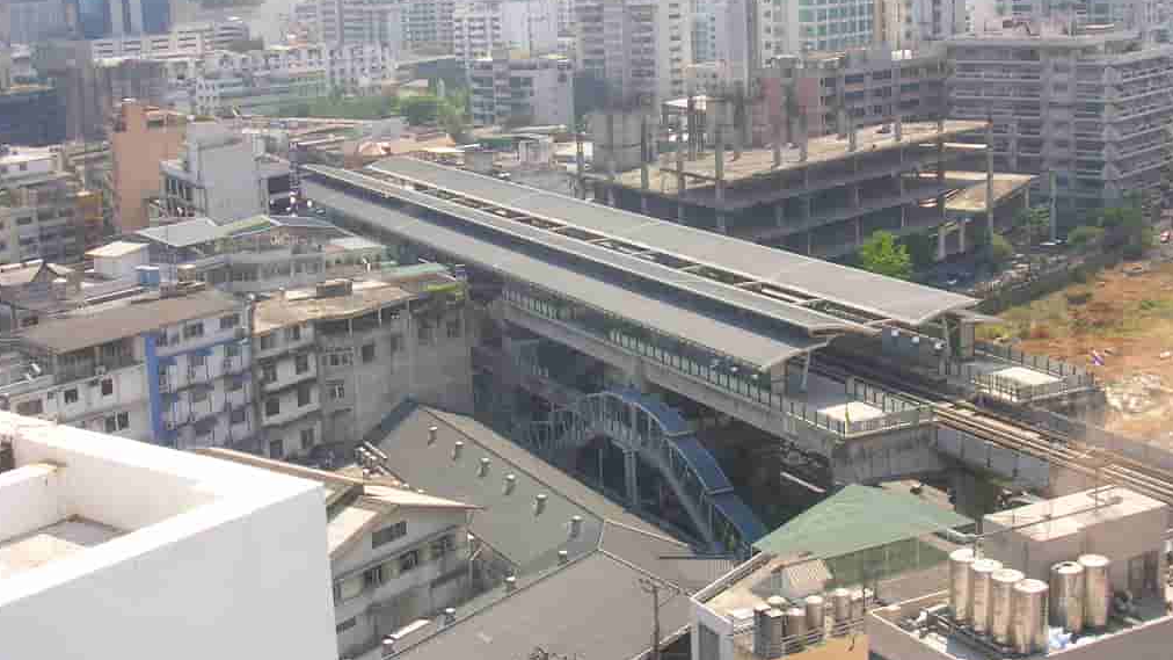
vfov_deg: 22.2
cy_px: 245
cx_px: 585
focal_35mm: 54
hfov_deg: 38.5
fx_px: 1679
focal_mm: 7.5
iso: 50
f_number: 3.1
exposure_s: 1/180
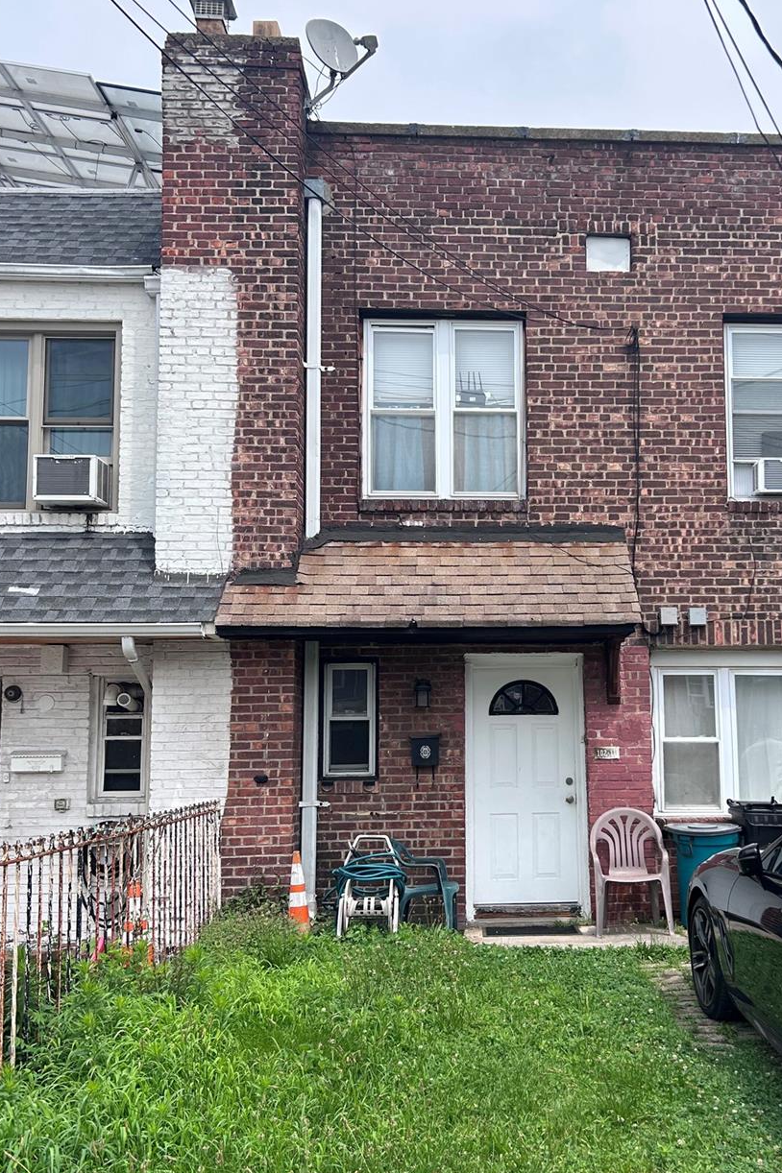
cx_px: 539
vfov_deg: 55.8
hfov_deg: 38.3
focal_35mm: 34
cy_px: 628
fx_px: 1108
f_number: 1.5
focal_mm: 5.7
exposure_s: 1/3460
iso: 50
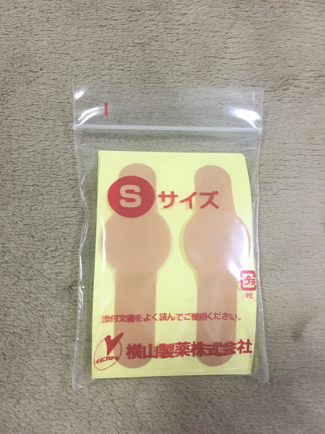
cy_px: 217
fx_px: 363
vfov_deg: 61.7
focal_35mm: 29
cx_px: 162
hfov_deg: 48.2
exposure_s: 1/30
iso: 125
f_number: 2.2
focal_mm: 4.15
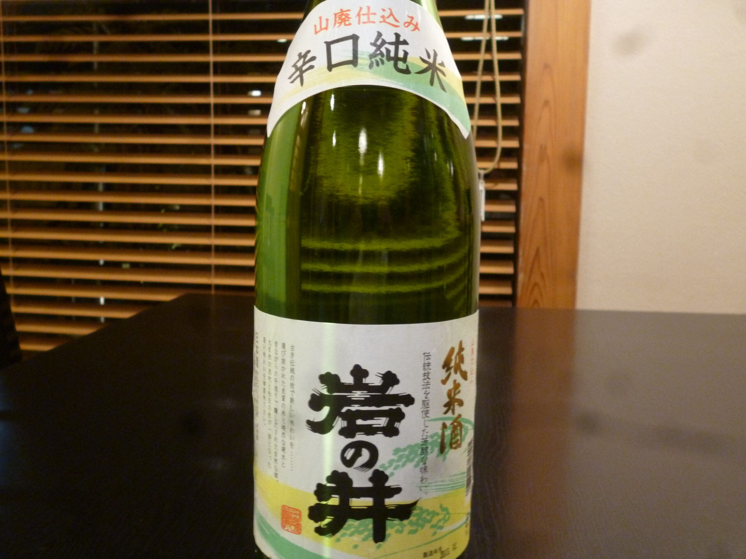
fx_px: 776
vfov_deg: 39.7
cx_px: 373
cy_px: 280
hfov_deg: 51.4
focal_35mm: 36
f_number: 3.5
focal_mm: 6.4
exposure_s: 1/4
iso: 400
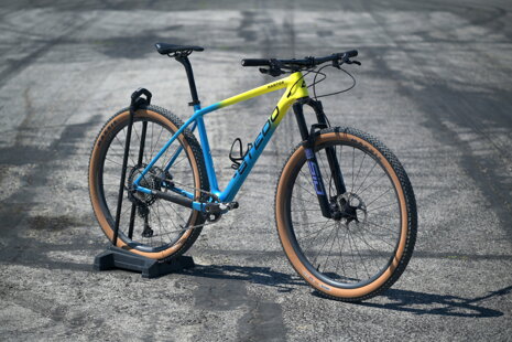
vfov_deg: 11.4
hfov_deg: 17.1
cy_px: 171
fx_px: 1707
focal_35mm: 120
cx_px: 256
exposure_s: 1/400
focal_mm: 120
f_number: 4
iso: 100
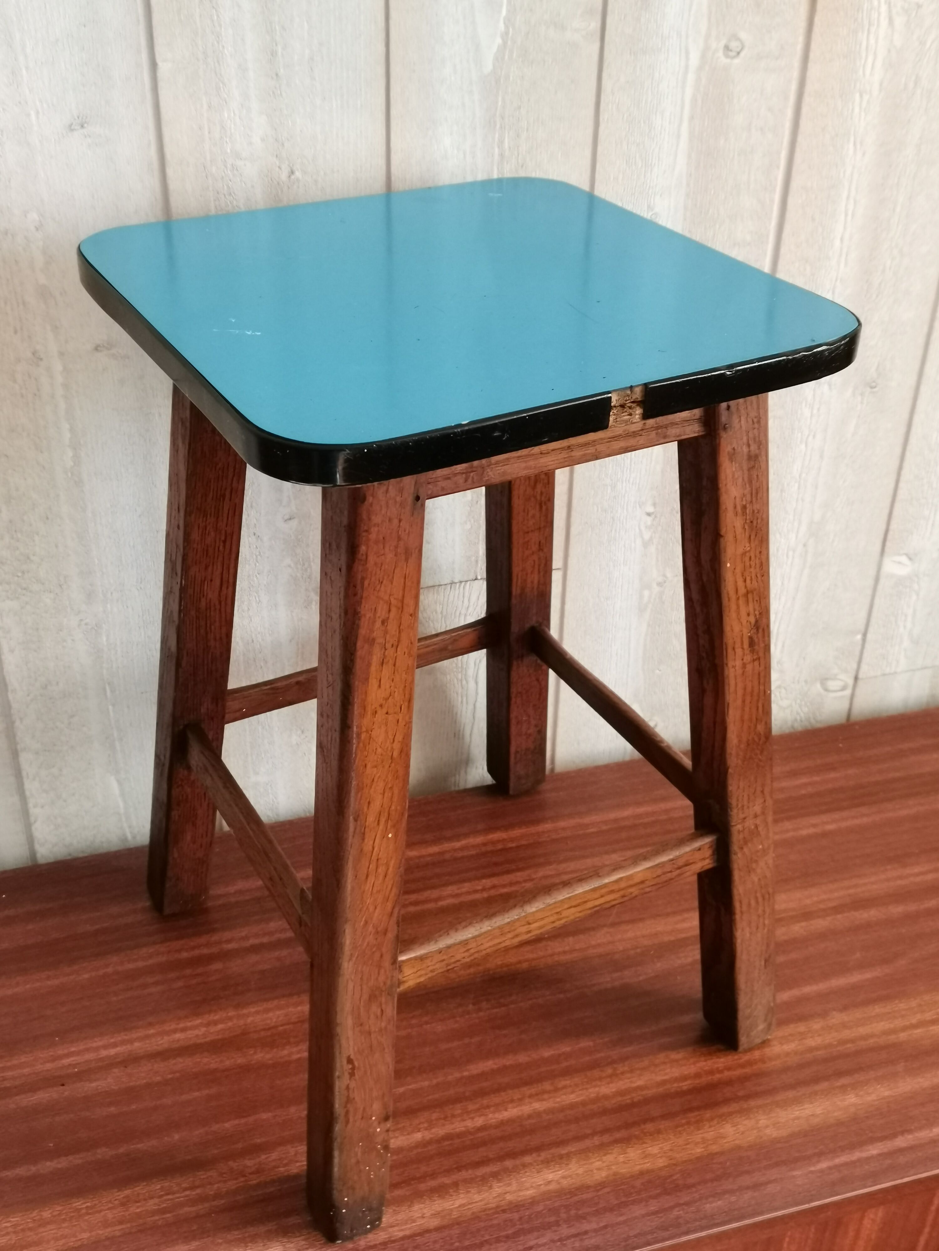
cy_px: 626
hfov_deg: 38.7
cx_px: 470
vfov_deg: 50.1
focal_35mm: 37
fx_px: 1338
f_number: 1.8
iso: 250
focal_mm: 4.75
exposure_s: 1/100
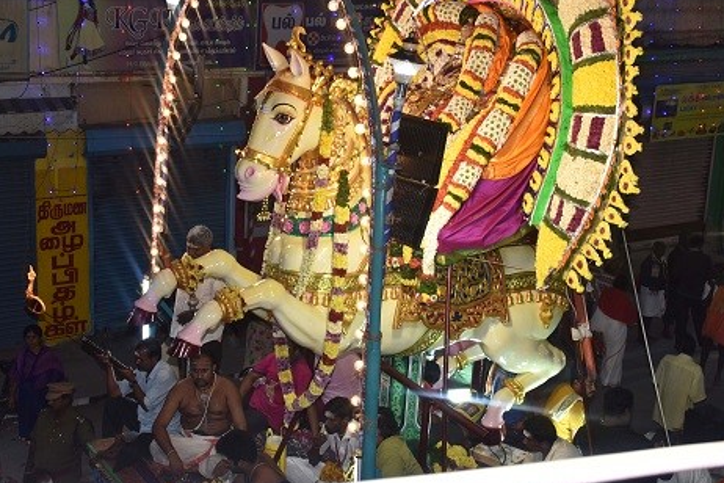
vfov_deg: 25.7
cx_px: 331
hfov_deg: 37.7
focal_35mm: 53
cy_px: 205
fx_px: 1059
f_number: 7.1
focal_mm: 27
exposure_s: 1/125
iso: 320
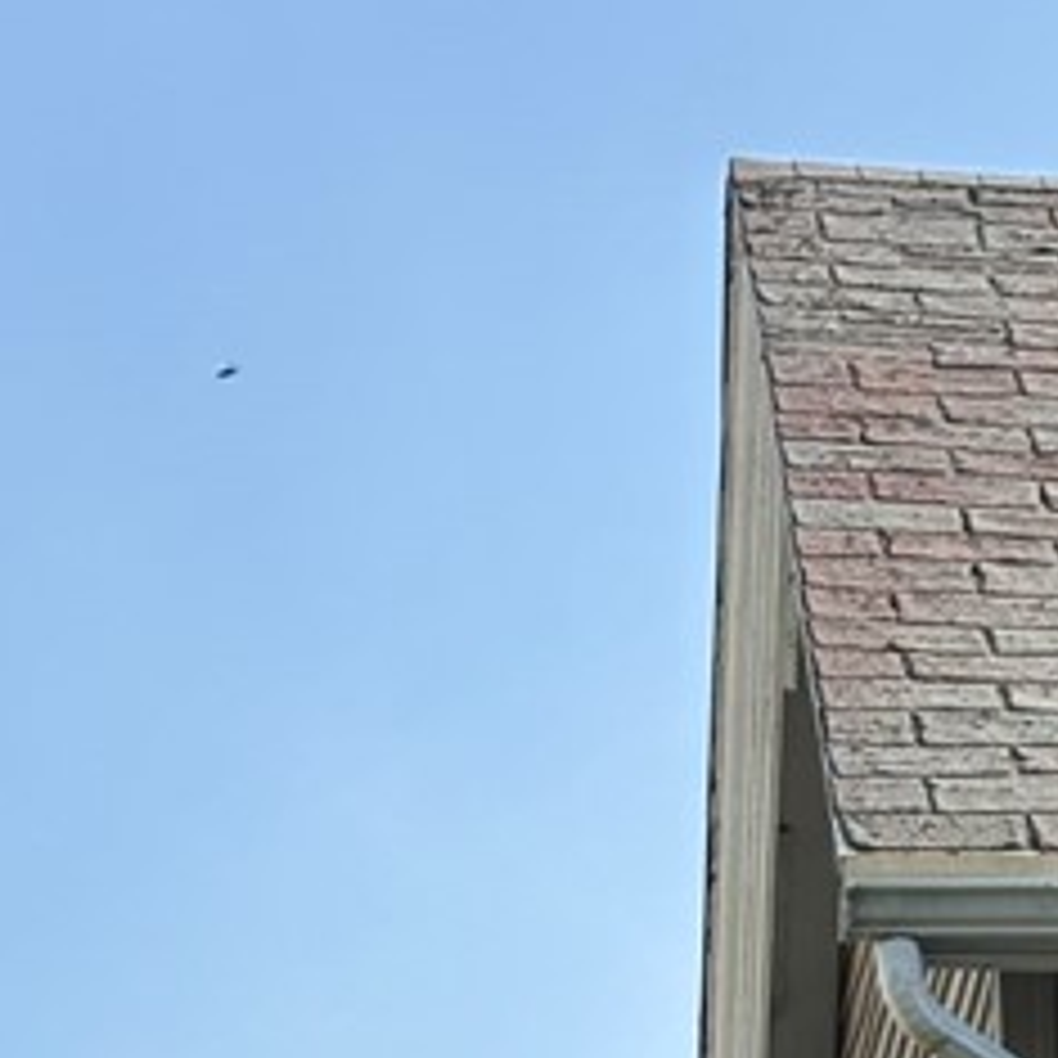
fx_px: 6916
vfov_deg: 8.6
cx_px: 1616
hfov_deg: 8.5
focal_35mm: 200
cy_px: 1283
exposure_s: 1/2012
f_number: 1.6
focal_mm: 5.96
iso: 32
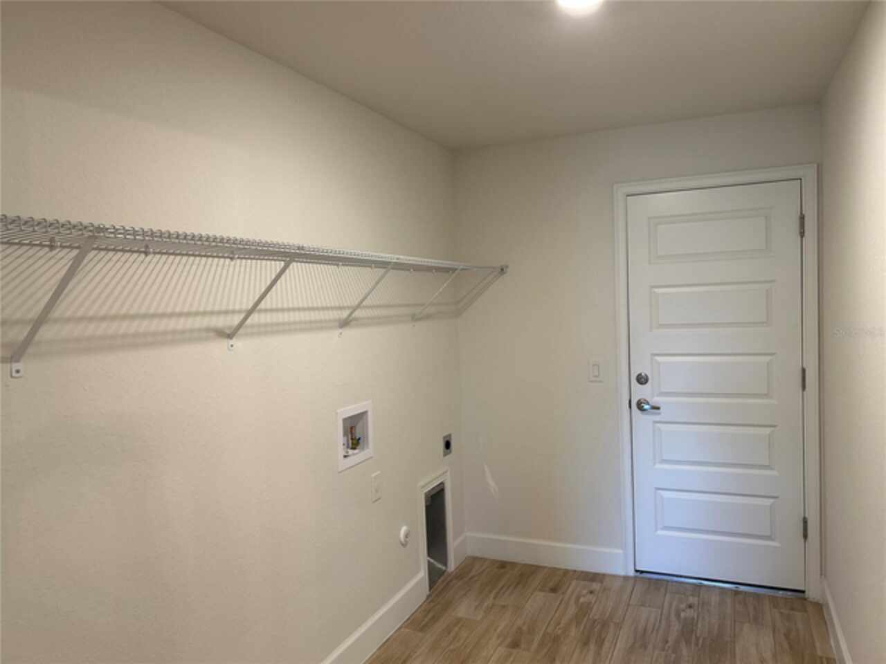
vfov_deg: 53.1
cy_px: 332
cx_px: 443
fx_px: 665
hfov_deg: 67.3
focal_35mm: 26
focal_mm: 5.7
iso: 80
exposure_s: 1/60
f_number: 1.5
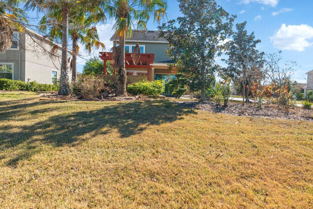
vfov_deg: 61.8
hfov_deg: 84.0
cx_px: 157
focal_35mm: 20
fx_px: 174
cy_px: 93
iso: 250
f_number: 9
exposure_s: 1/80
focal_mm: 16
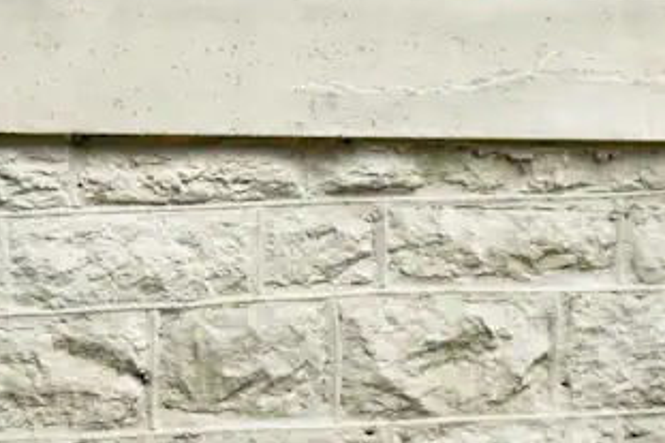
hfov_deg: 7.3
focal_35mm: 278
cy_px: 240
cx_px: -222
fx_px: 5132
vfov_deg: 4.9
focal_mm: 48
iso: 320
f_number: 6.3
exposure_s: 1/80
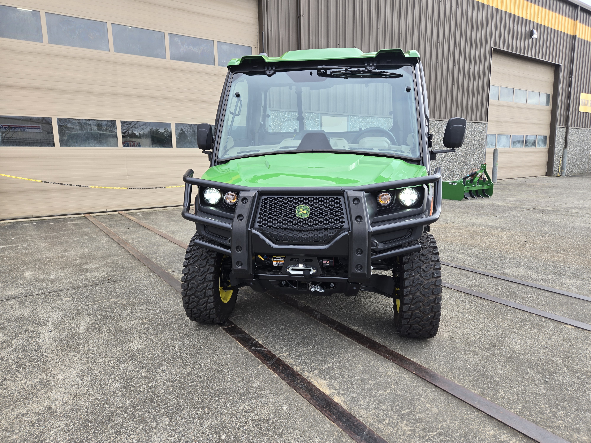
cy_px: 222
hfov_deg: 73.9
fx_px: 393
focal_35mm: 23
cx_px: 296
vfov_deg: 58.9
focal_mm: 5.4
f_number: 1.8
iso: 25
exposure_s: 1/360
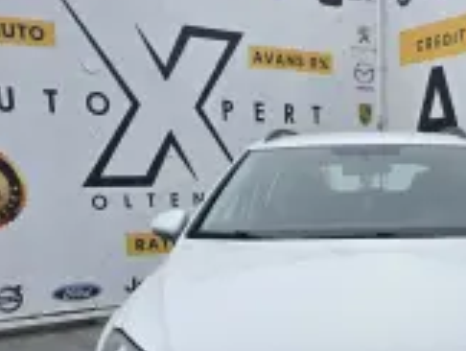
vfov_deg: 27.9
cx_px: 377
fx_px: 688
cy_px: 296
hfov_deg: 36.1
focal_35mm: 51
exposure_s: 1/2782
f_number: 1.7
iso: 80
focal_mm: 6.3
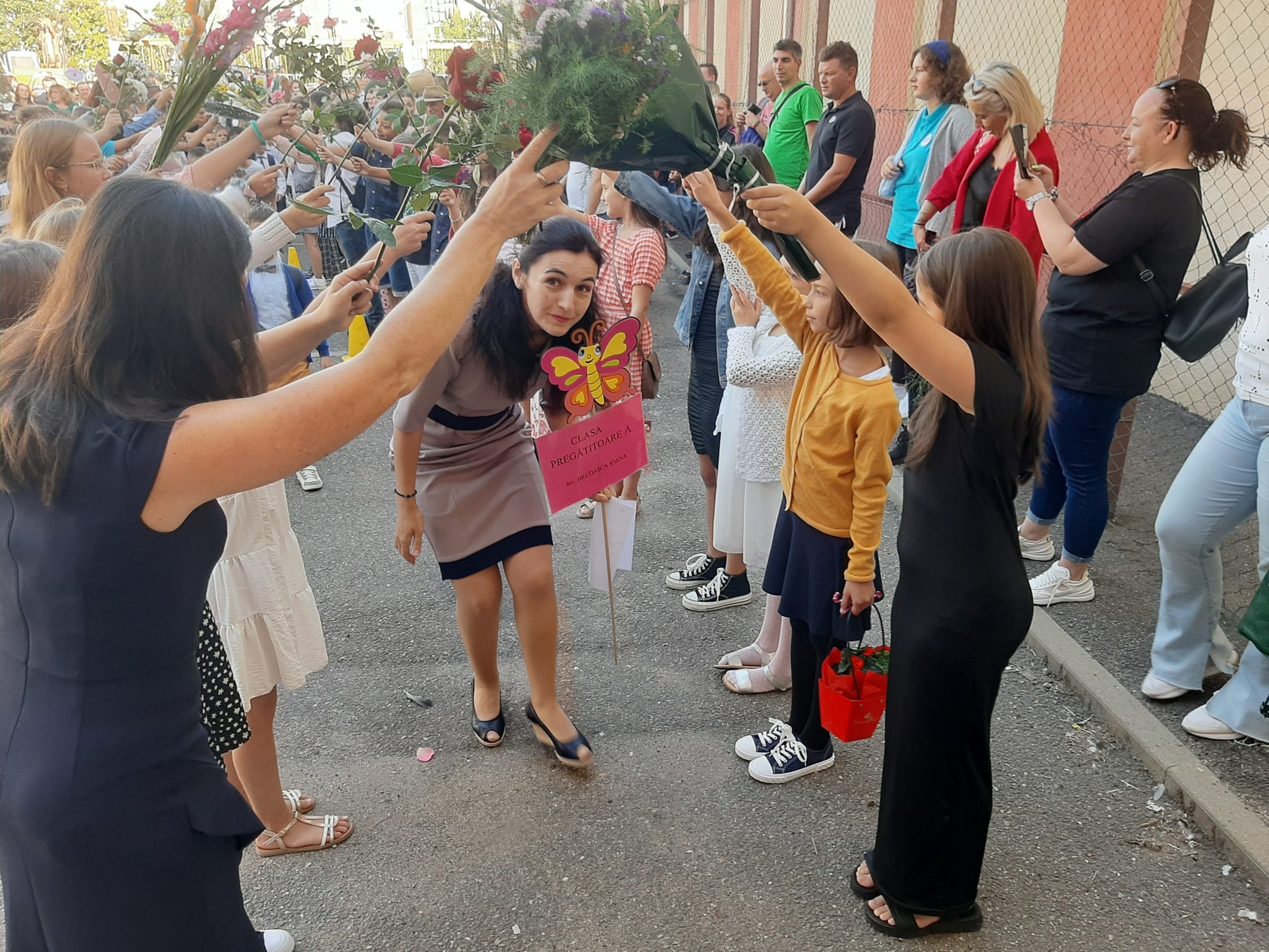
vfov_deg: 51.4
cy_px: 476
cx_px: 634
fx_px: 990
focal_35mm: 27
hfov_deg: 65.3
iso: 40
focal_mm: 3.93
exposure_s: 1/103
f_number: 1.7
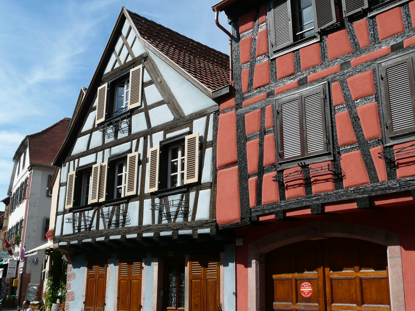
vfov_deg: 36.0
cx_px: 208
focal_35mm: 40
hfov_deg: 46.8
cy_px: 156
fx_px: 480
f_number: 3.9
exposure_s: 1/800
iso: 100
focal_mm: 6.5
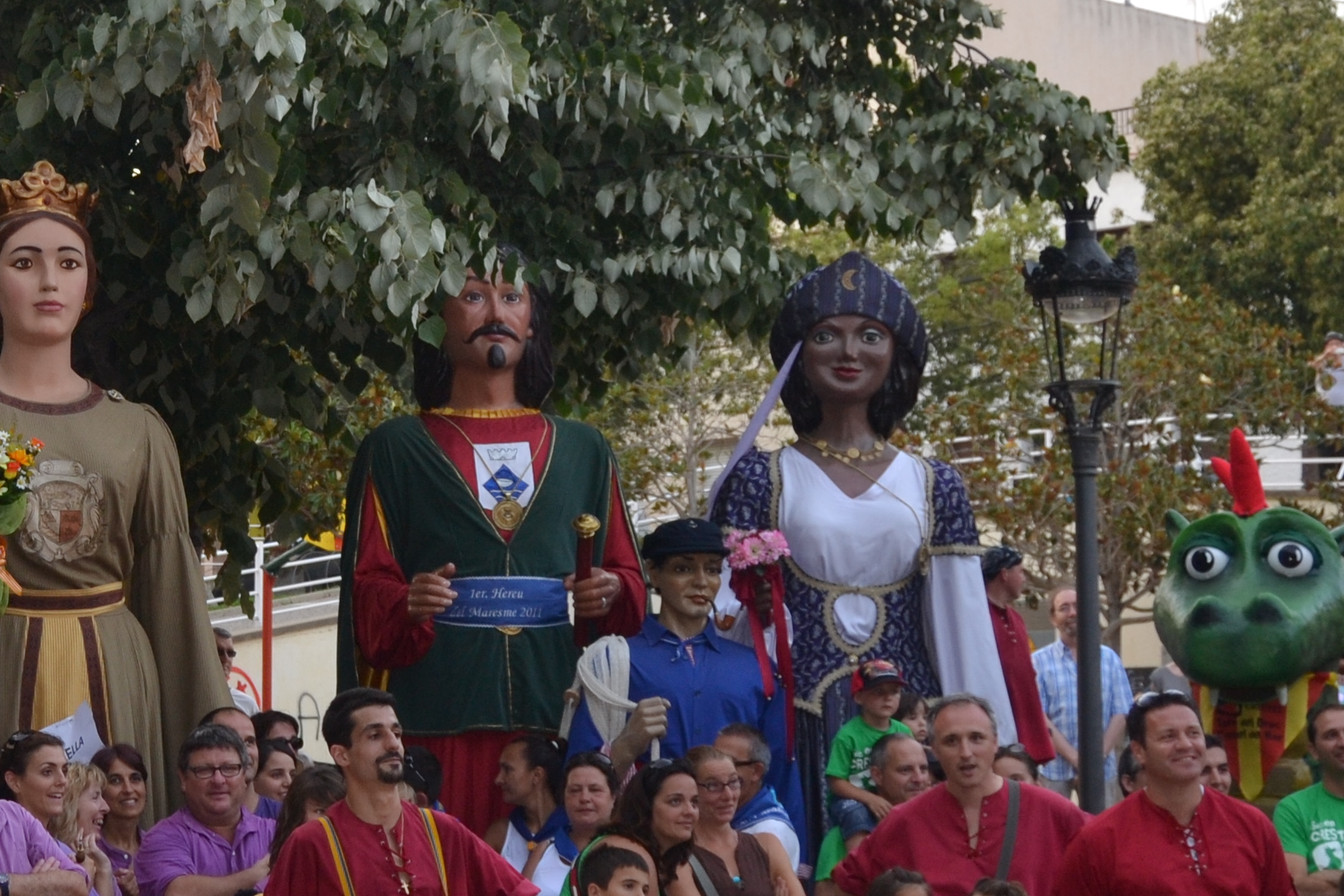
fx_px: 3409
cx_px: 55
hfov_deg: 21.6
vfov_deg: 15.0
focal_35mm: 91
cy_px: 397
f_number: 4
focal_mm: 23
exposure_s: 1/125
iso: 140
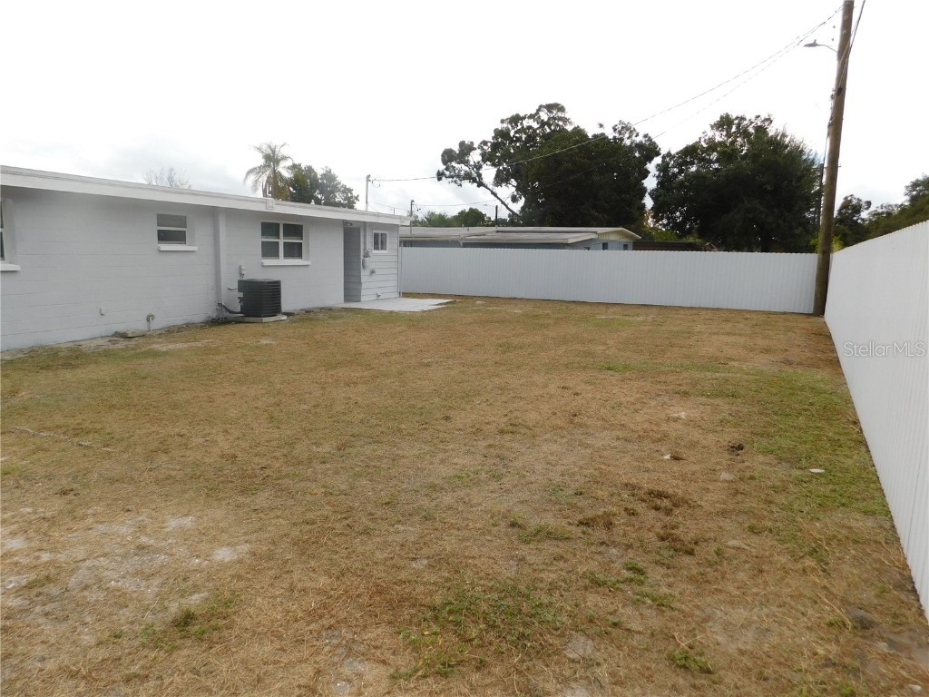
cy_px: 348
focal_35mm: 23
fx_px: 617
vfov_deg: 58.9
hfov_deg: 73.9
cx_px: 464
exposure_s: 1/400
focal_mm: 4
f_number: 3
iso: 125
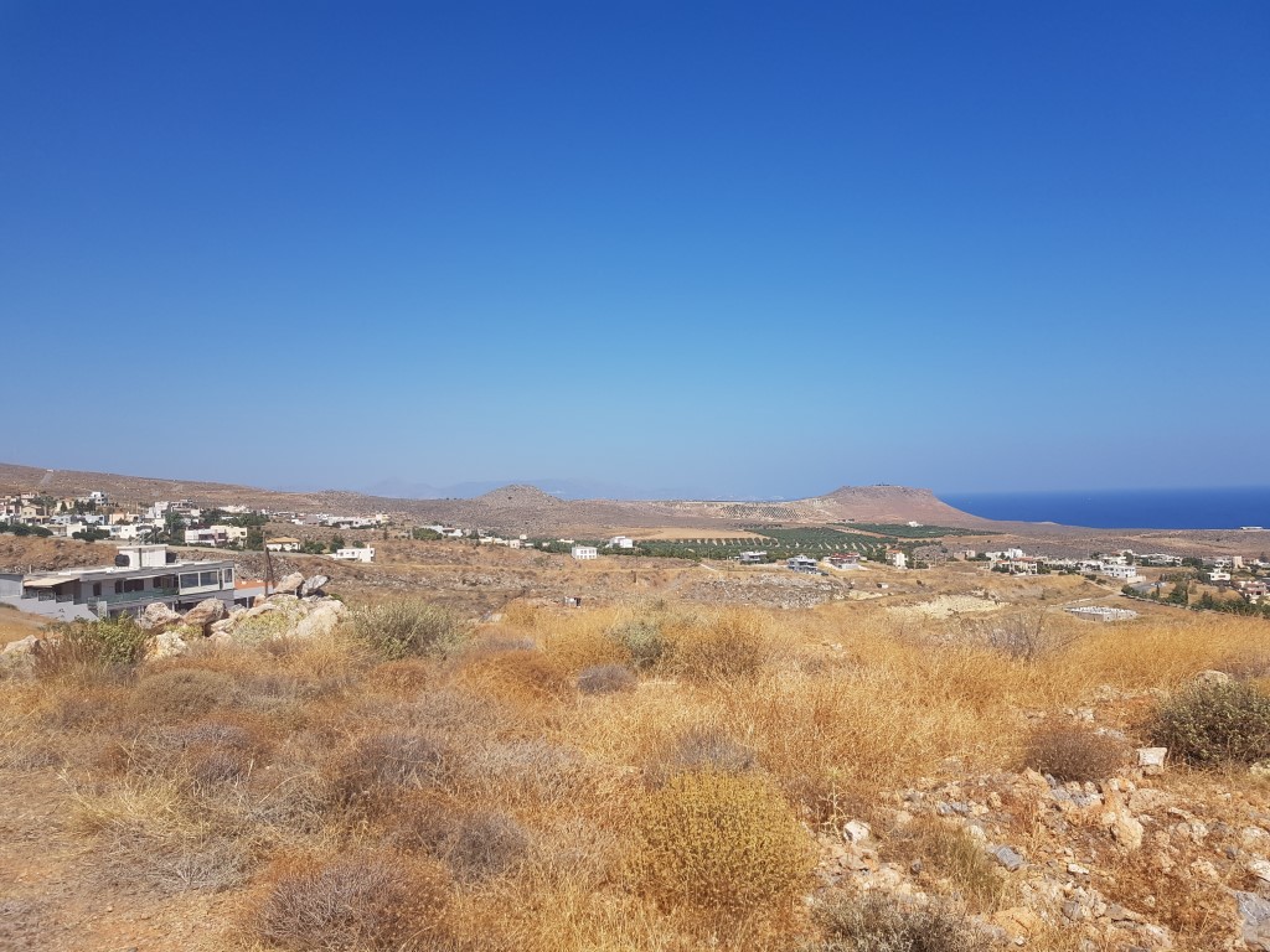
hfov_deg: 67.3
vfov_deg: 53.1
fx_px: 954
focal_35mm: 26
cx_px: 635
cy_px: 476
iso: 40
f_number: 1.7
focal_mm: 4.3
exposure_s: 1/3096
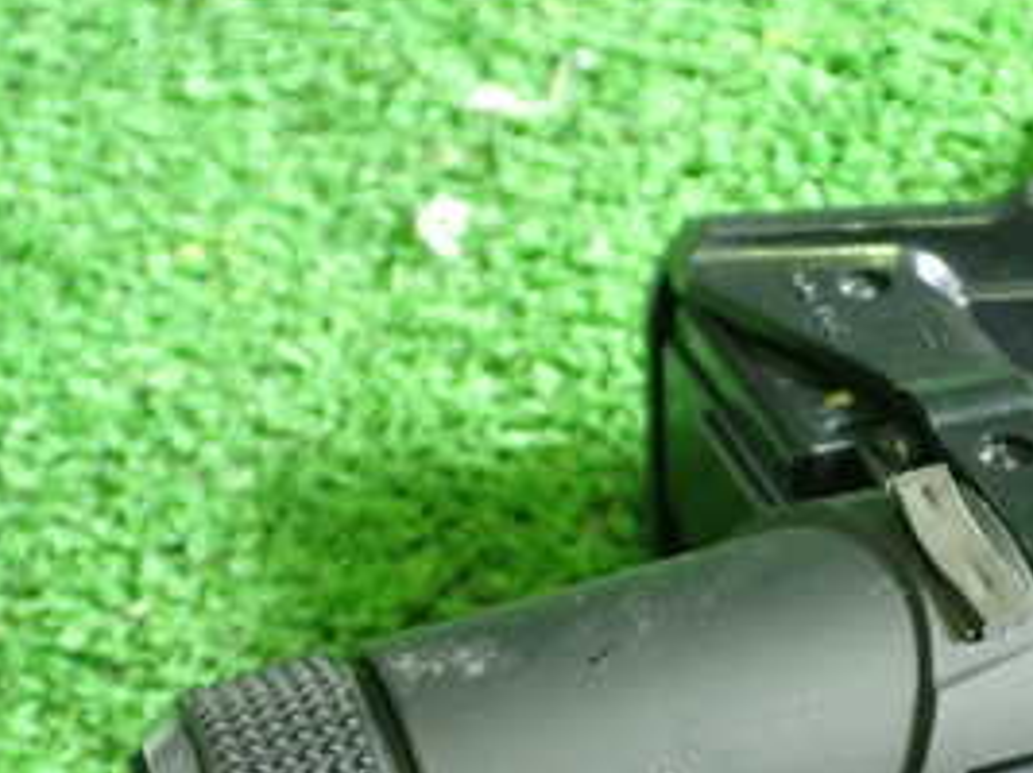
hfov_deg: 23.5
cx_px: 932
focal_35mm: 81
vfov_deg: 18.0
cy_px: 630
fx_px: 2416
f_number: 2.5
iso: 500
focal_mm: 6.37
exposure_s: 1/40
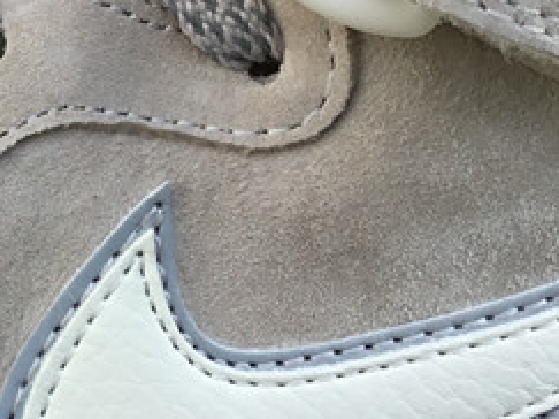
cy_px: 281
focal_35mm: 102
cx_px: -81
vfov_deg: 14.5
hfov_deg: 18.4
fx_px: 1646
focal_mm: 3.3
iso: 25
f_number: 2.4
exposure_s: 1/204
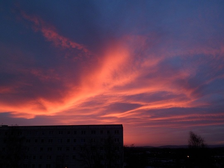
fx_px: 201
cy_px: 84
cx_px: 112
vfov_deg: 45.4
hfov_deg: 58.4
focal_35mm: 31
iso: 100
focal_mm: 5.3
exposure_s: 1/45
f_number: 3.5
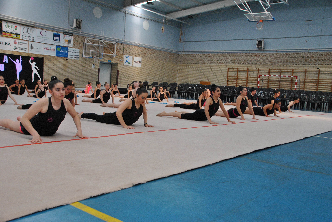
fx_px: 346
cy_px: 111
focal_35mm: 38
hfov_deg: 51.2
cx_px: 166
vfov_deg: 35.6
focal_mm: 25
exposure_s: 1/160
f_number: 6.3
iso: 800
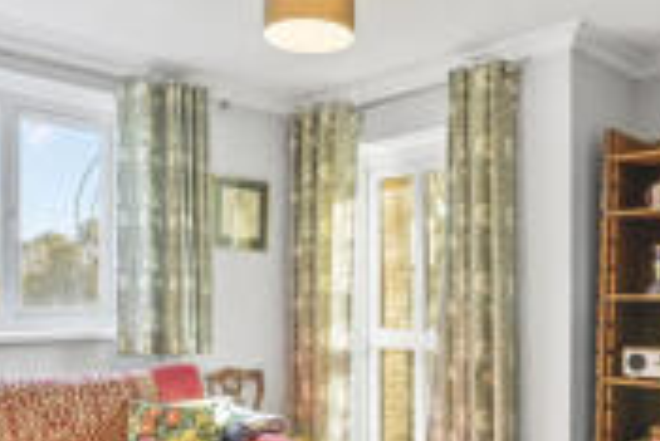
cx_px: 347
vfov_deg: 34.8
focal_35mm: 38
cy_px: 288
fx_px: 697
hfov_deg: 50.6
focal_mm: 14
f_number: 16
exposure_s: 1/1.25
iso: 200
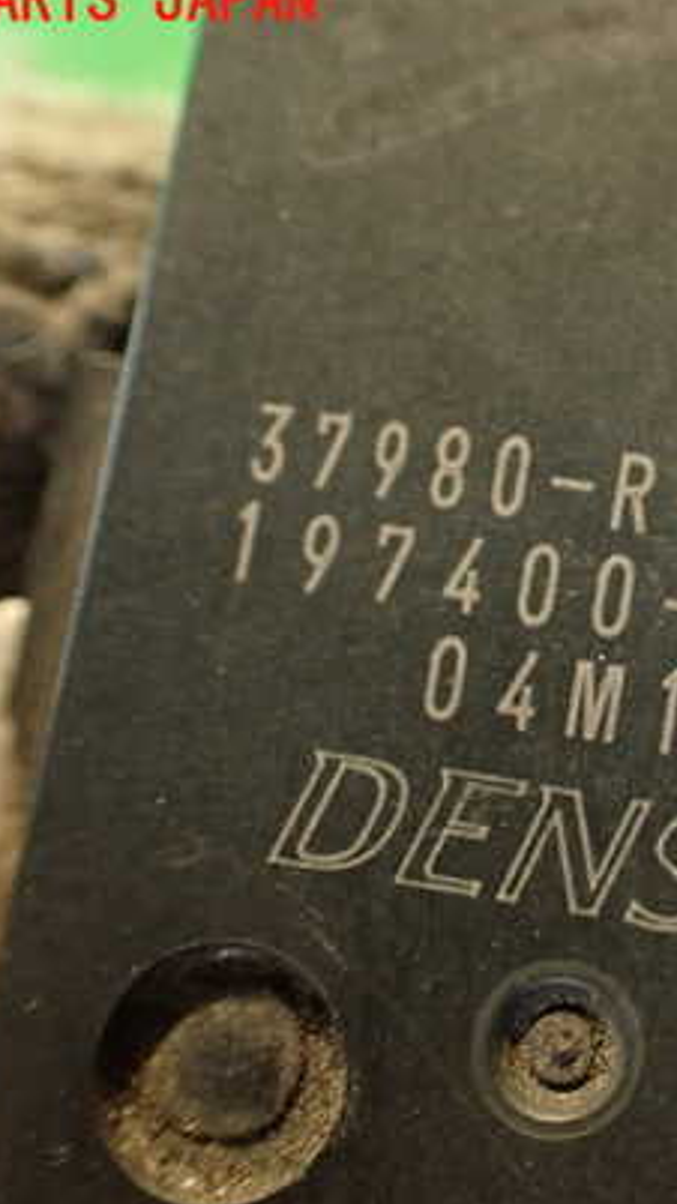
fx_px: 1660
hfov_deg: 22.2
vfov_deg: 39.9
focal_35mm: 52
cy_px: 638
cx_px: 671
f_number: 2.4
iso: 640
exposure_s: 1/30
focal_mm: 5.79
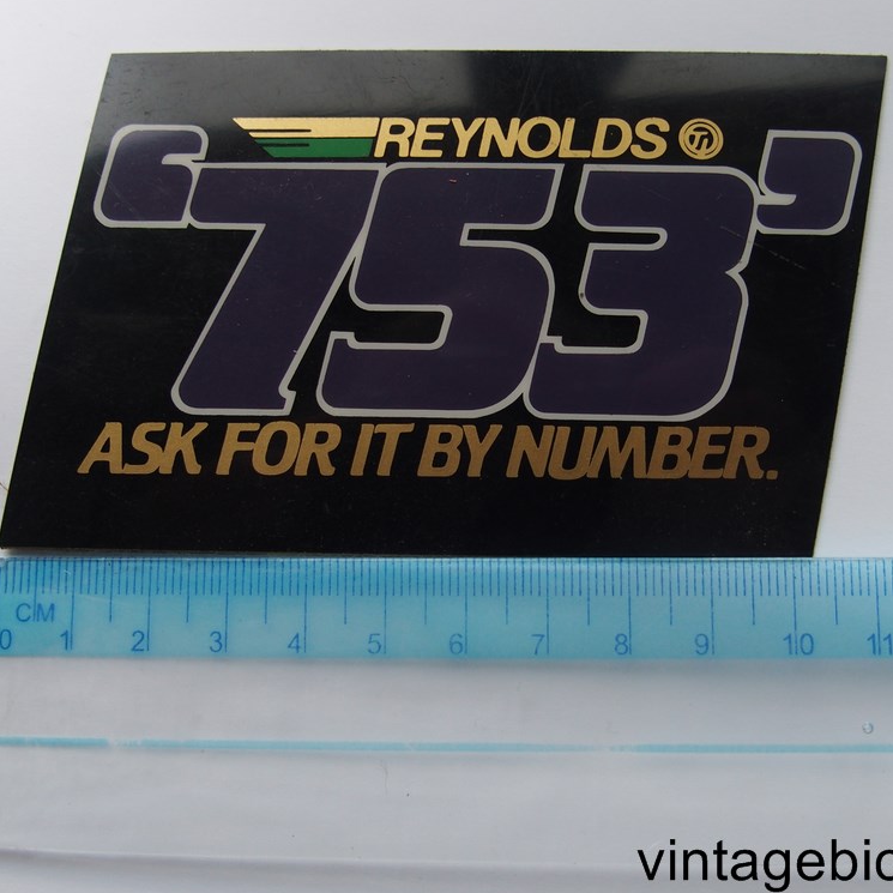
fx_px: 992
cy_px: 442
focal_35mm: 34
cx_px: 459
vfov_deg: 48.4
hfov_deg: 48.4
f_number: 2.8
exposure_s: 1/60
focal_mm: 6
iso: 160
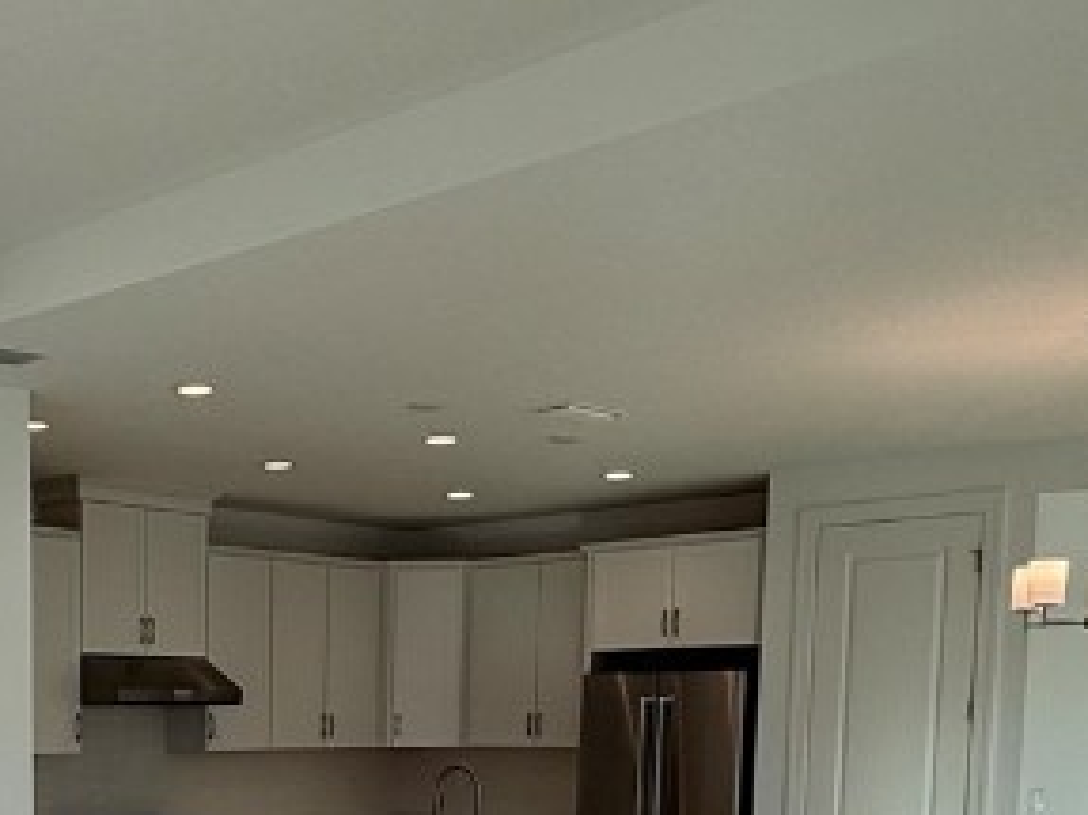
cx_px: 83
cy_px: 906
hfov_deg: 35.6
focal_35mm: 50
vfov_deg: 26.7
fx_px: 1571
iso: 50
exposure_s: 1/208
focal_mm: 2.22
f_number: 2.2
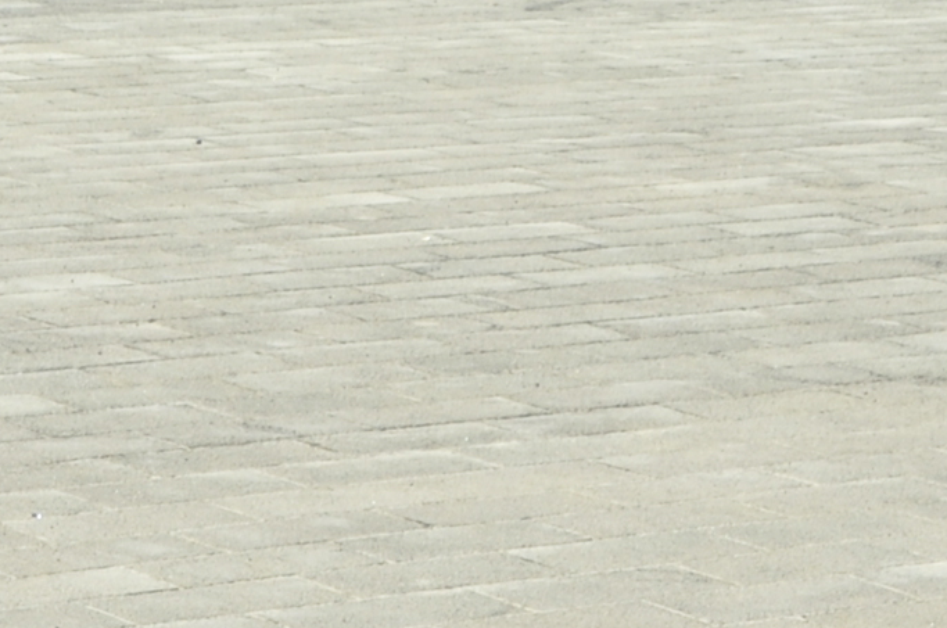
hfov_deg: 9.7
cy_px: -377
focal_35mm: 212
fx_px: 5568
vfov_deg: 6.4
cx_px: 531
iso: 200
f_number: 10
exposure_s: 1/400
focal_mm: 30
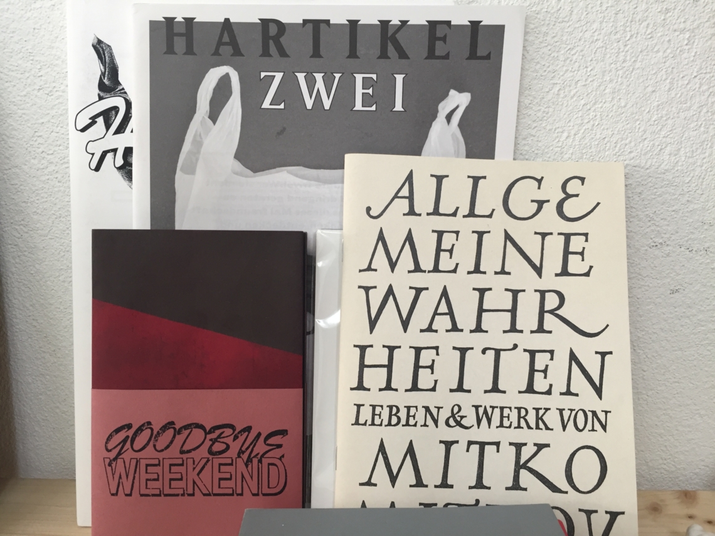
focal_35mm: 29
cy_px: 268
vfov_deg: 48.2
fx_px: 599
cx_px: 358
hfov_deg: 61.7
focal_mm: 4.15
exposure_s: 1/33
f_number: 2.2
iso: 50
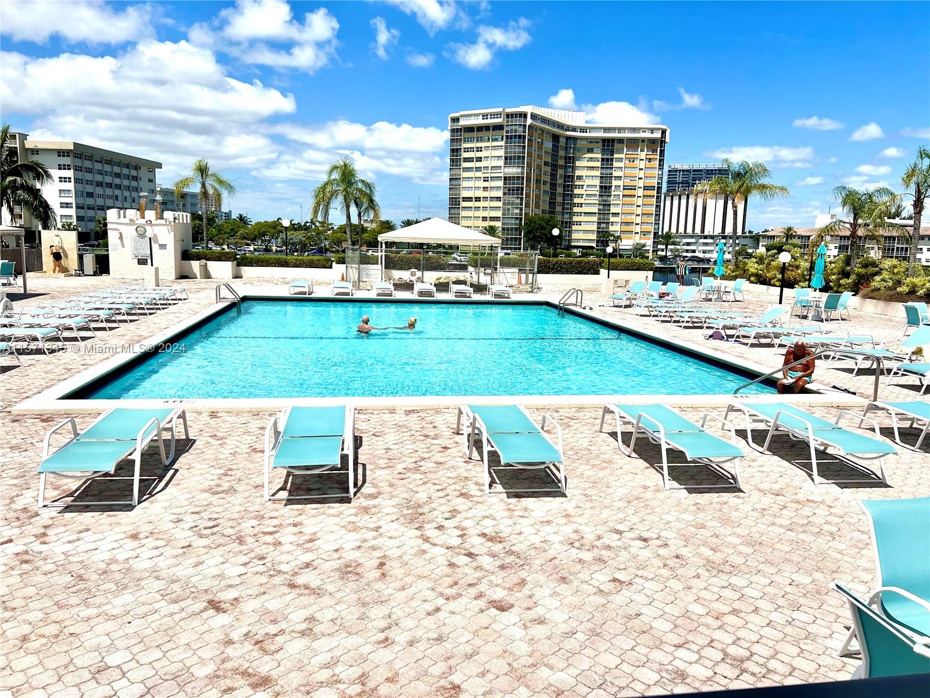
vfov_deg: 53.1
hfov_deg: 67.3
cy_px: 349
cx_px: 465
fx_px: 699
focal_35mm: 26
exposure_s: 1/14286
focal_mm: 5.7
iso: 50
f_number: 1.5
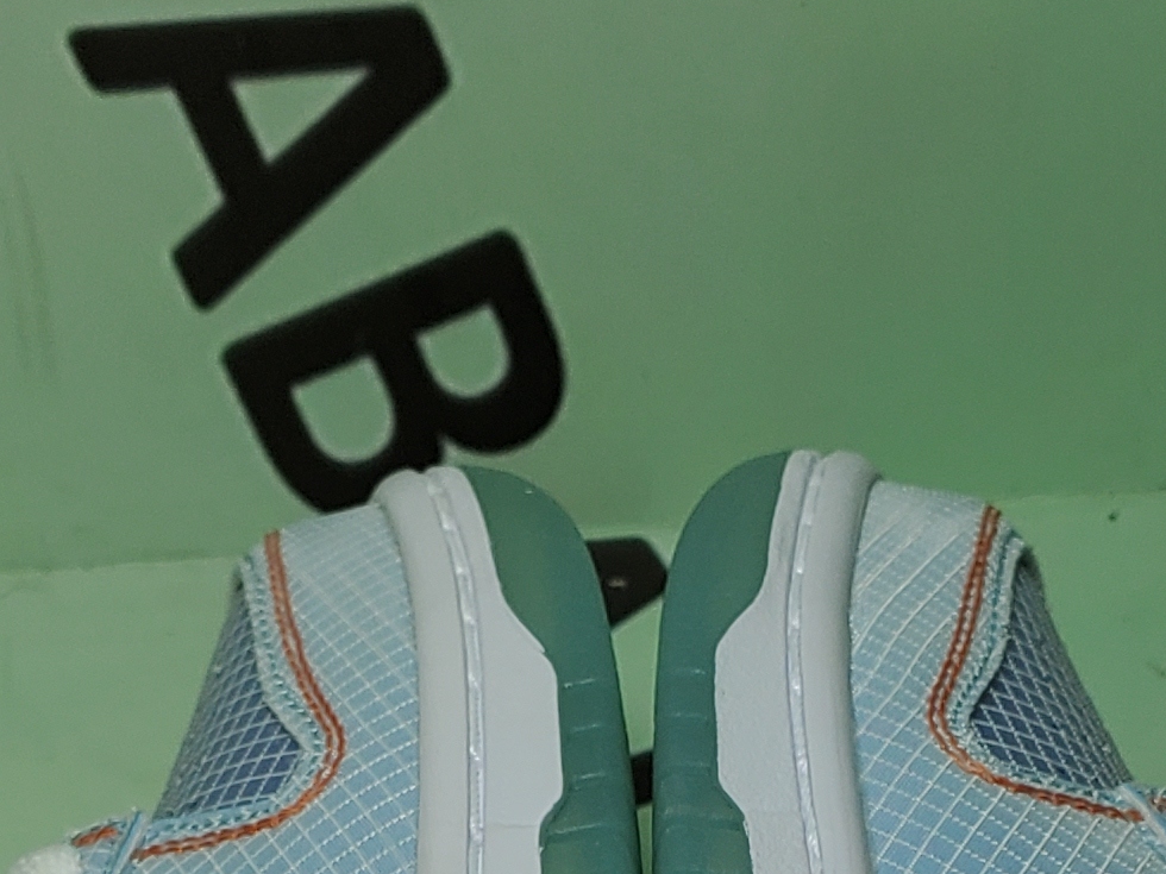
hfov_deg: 18.4
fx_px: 3604
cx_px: 476
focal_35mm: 107
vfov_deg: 13.1
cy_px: 1309
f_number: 1.5
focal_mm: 4.3
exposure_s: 1/1047
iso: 50
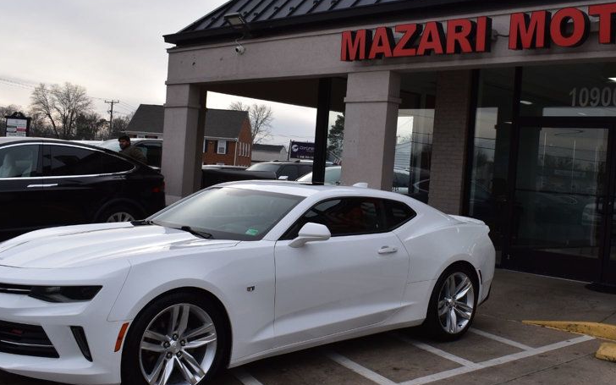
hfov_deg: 45.8
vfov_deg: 29.9
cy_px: 196
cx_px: 387
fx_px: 722
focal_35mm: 43
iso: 400
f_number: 11
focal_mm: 20
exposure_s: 1/320
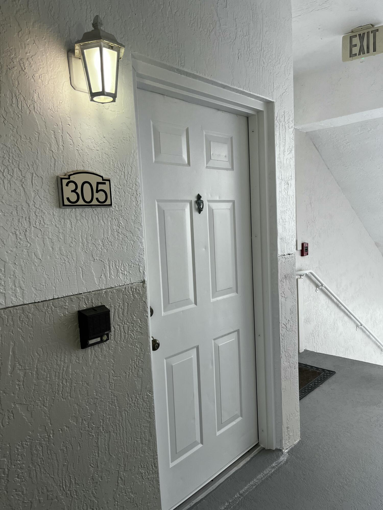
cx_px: 192
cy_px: 255
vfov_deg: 67.3
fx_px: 384
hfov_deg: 53.1
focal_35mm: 26
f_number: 1.6
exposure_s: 1/120
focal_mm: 5.1
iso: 50
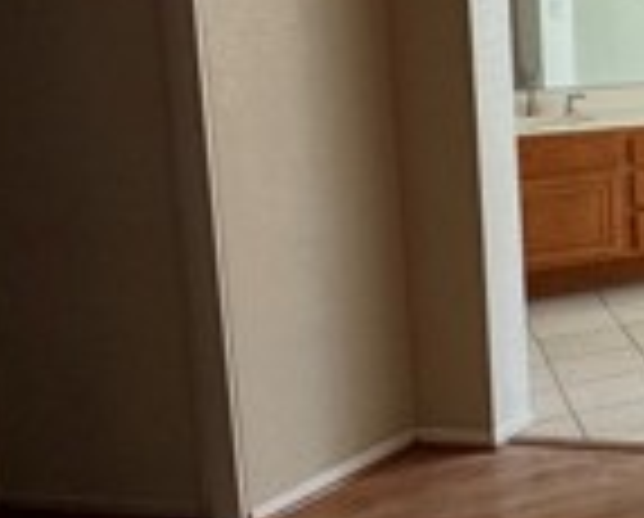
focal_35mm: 61
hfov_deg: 19.8
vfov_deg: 24.5
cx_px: 1234
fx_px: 1165
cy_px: 81
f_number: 2.2
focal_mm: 2.22
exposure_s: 1/154
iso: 40
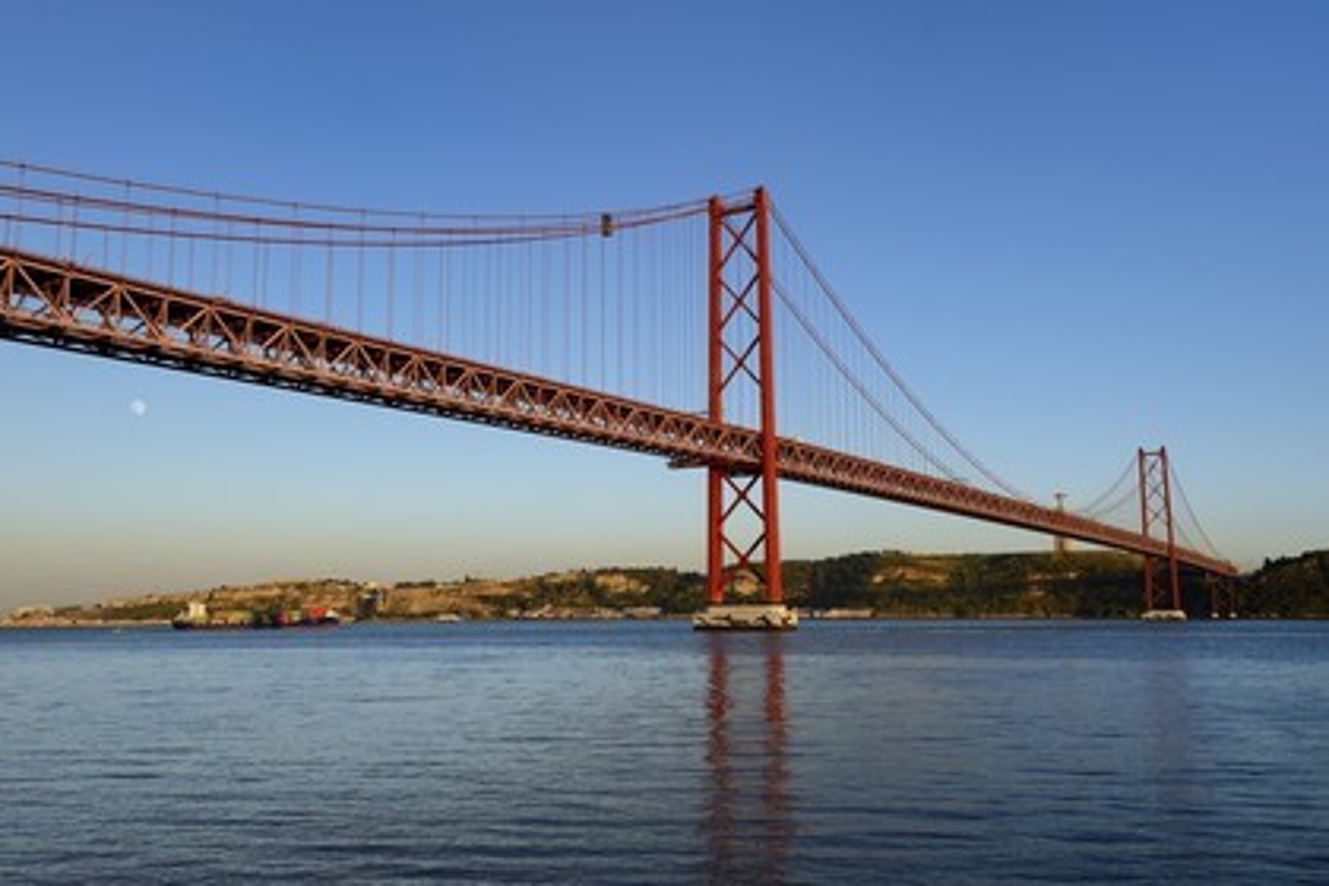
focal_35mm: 32
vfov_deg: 41.1
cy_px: 443
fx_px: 1181
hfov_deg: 58.7
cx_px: 664
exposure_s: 1/200
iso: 100
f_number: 7.1
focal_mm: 32
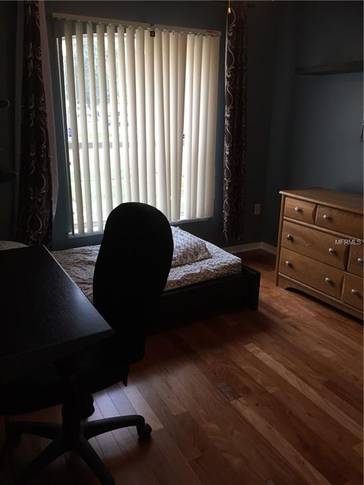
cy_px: 242
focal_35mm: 29
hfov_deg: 48.2
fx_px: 407
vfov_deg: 61.7
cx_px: 182
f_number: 2.2
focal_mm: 4.15
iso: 40
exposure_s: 1/30
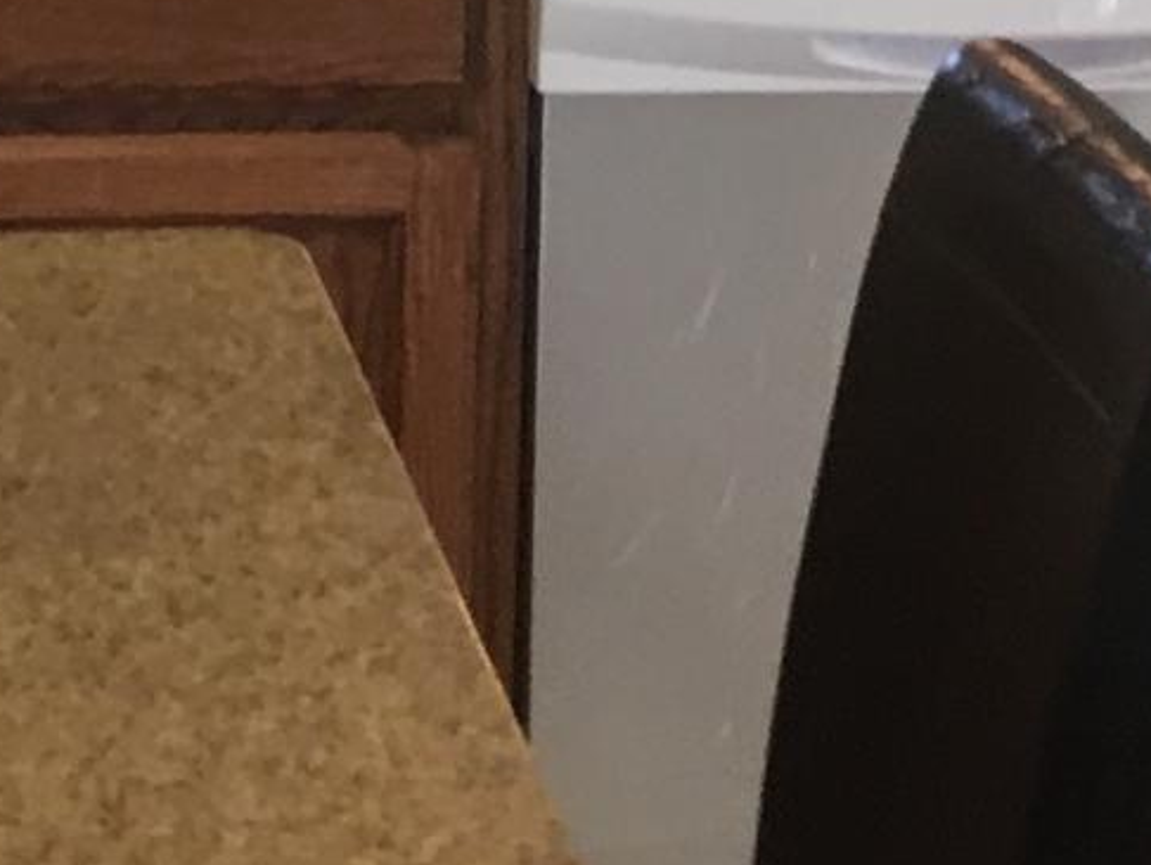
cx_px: 486
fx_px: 5955
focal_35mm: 179
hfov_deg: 11.0
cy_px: -1427
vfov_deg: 7.6
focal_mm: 4.15
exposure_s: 1/17
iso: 40
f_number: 2.2
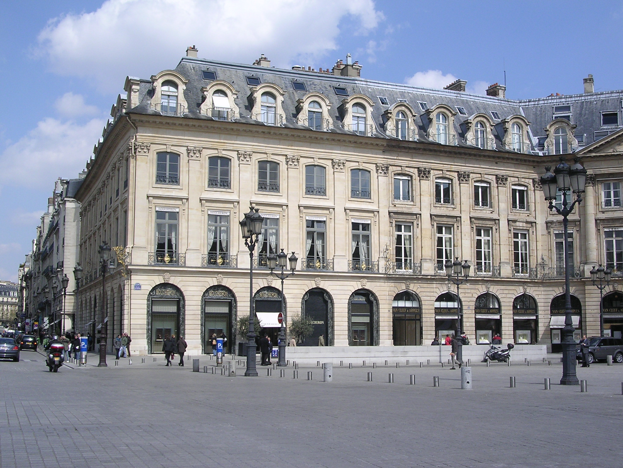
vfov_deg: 33.6
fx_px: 774
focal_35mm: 43
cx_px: 312
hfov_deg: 43.9
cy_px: 234
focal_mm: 6.6
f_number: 3
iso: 100
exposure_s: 1/1289
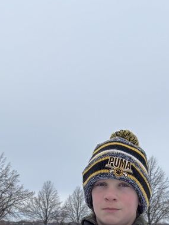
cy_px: 288
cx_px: 109
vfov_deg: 24.4
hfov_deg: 21.0
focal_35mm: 70
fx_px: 456
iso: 50
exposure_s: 1/3106
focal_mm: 5.96
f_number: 1.6
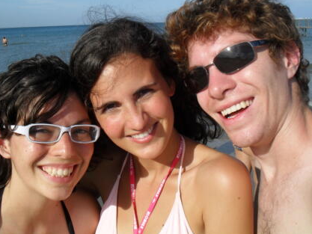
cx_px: 144
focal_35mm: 42
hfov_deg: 44.7
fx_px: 379
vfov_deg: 34.3
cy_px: 97
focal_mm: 6.3
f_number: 8.4
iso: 100
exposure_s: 1/250
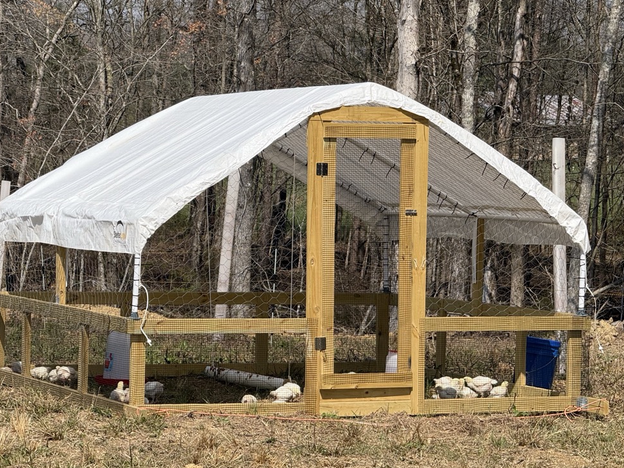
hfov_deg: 13.3
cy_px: 216
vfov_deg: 10.0
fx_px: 2668
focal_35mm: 148
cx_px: 298
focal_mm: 15.66
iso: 50
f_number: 2.8
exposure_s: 1/1866
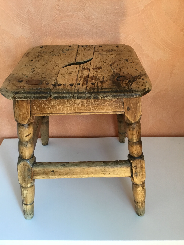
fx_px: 220
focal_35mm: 31
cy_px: 122
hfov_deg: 45.4
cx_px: 92
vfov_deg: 58.4
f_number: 2.4
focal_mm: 3.3
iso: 64
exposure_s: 1/33
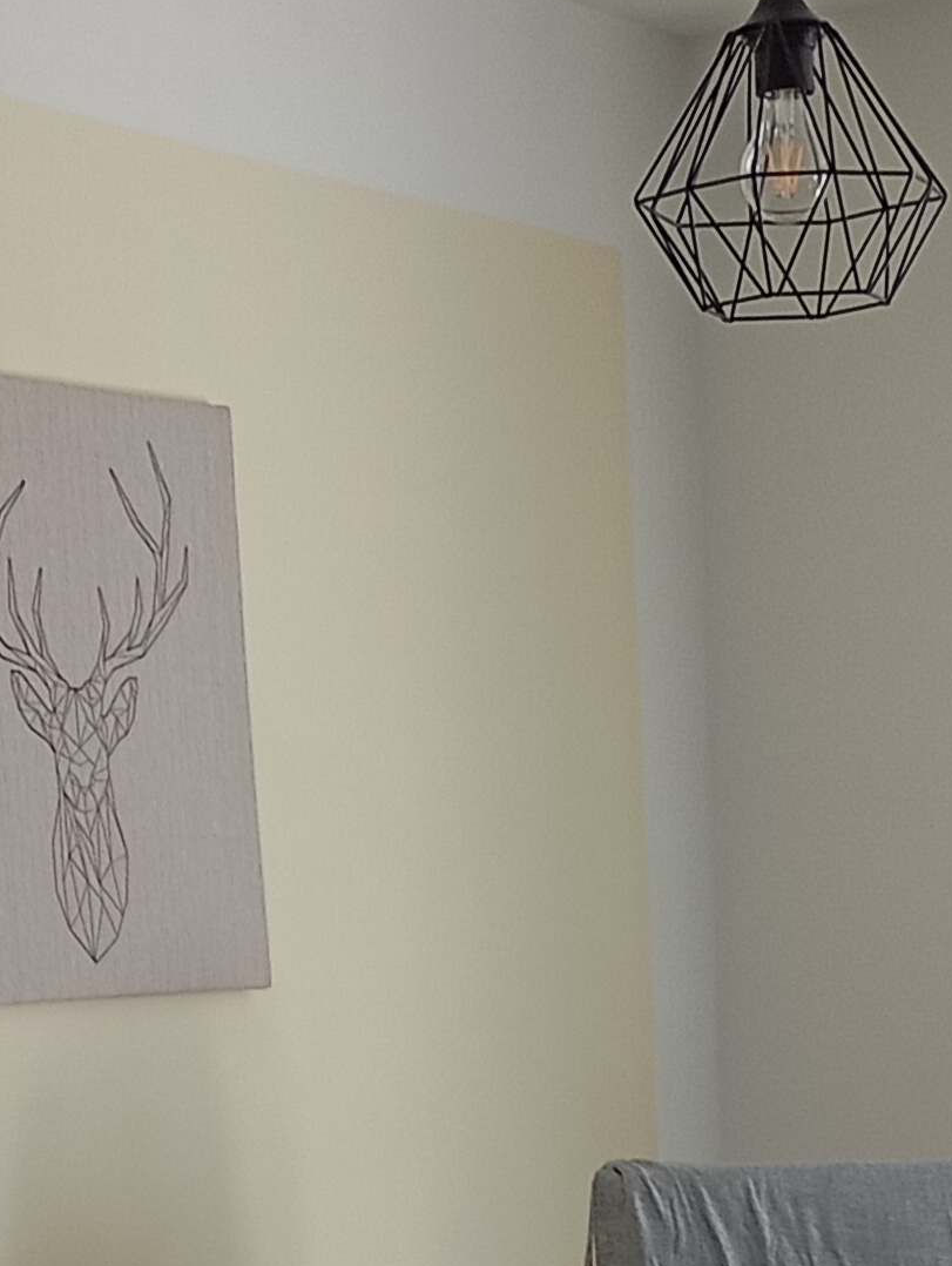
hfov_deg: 13.9
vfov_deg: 16.9
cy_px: 1853
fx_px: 3879
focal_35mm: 106
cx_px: 723
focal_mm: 4.27
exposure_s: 1/50
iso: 321
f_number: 1.8
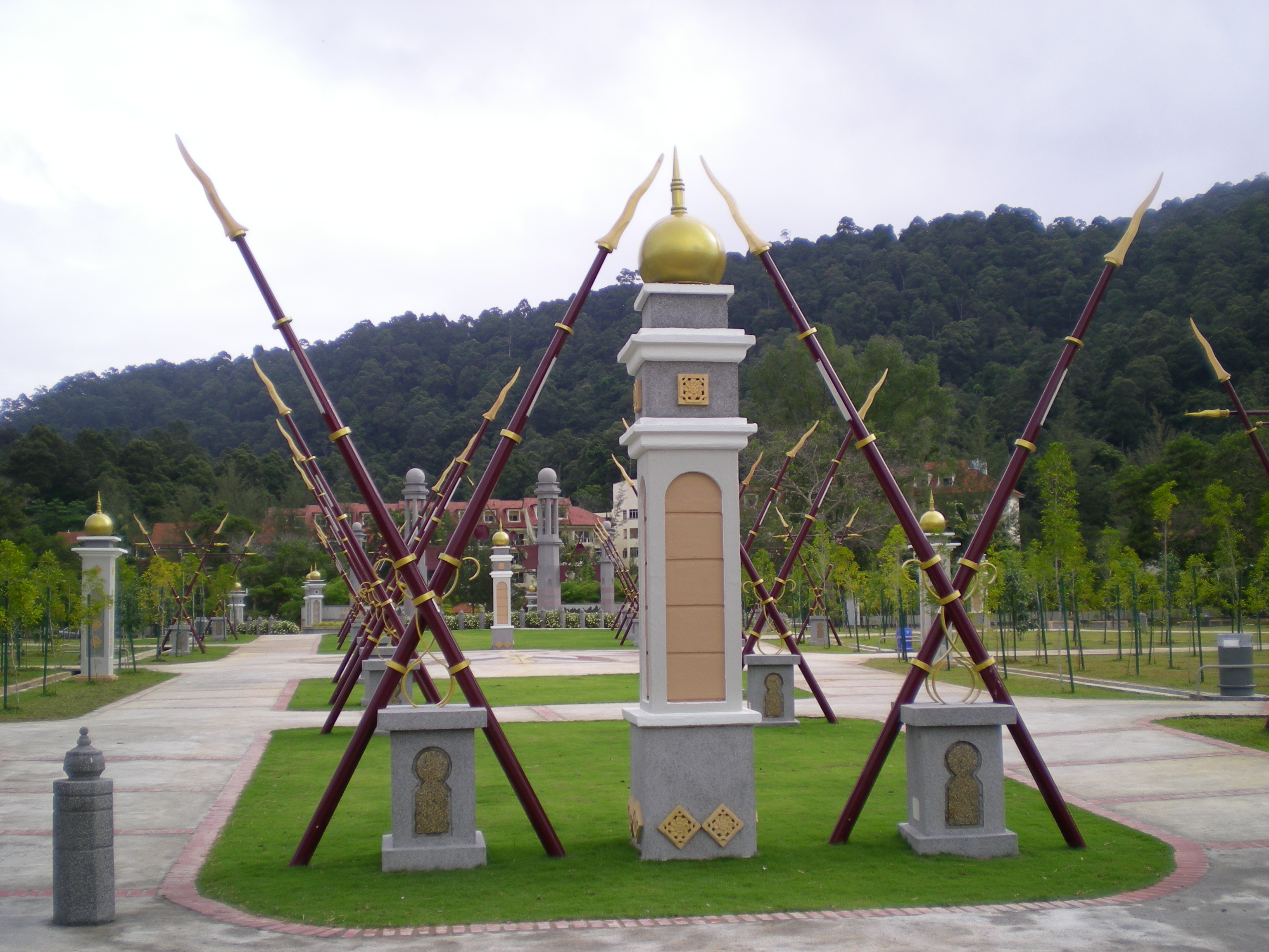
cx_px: 634
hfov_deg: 49.0
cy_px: 476
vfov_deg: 37.7
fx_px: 1393
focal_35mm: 38
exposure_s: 1/243
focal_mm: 6.3
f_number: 3.1
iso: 50
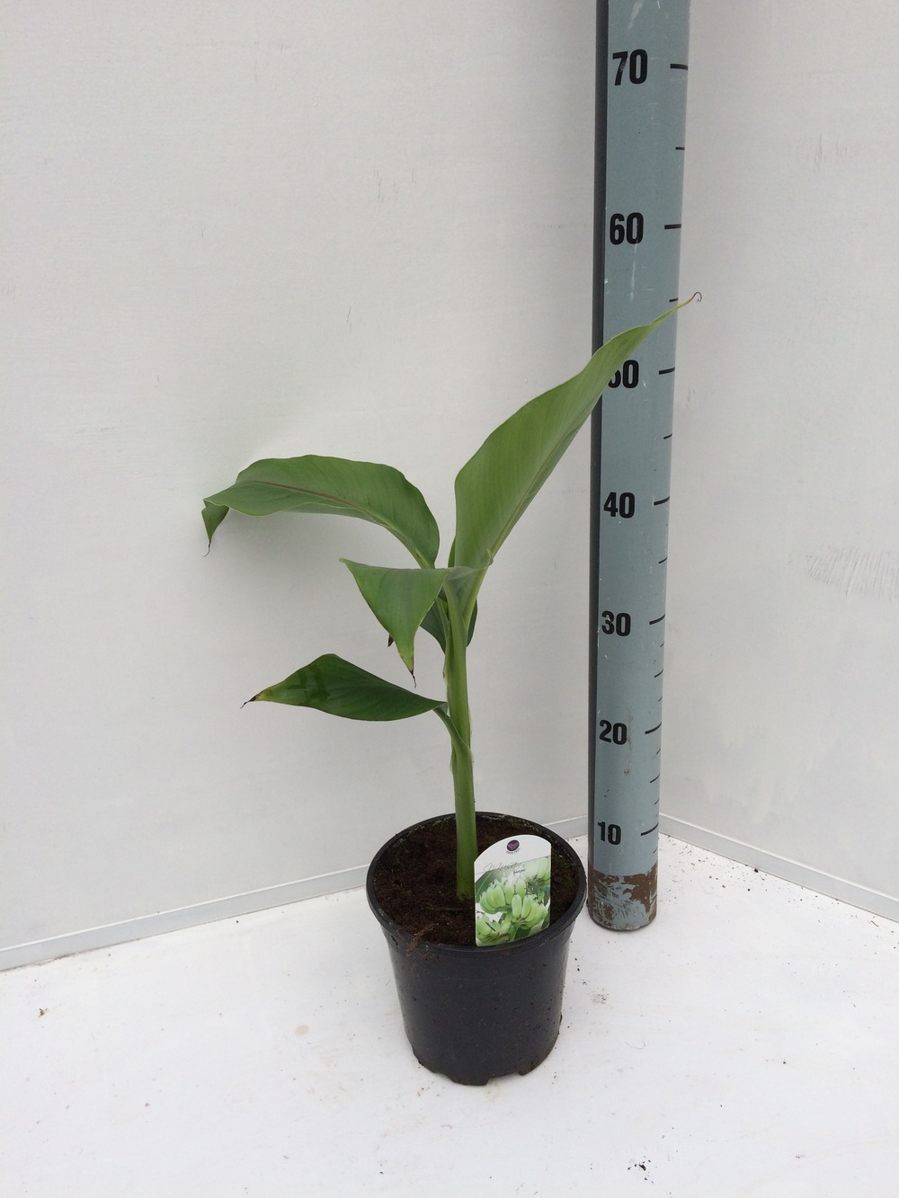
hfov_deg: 48.2
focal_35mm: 29
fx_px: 1004
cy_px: 599
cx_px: 450
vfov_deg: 61.7
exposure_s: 1/236
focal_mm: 4.15
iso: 32
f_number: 2.2
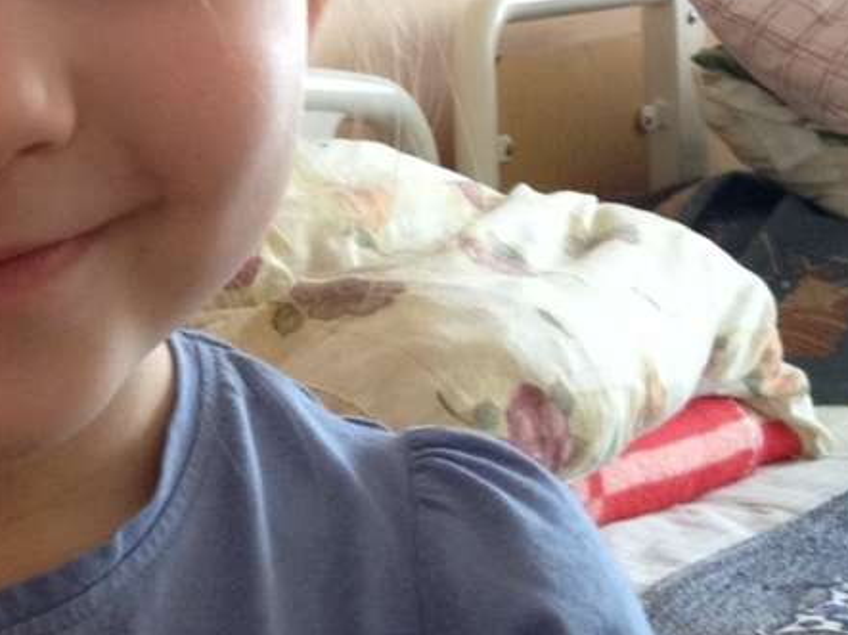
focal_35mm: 117
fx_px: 2865
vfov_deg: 12.5
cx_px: -190
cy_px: 2
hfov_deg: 16.1
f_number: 2.4
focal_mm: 4.28
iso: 125
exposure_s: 1/20
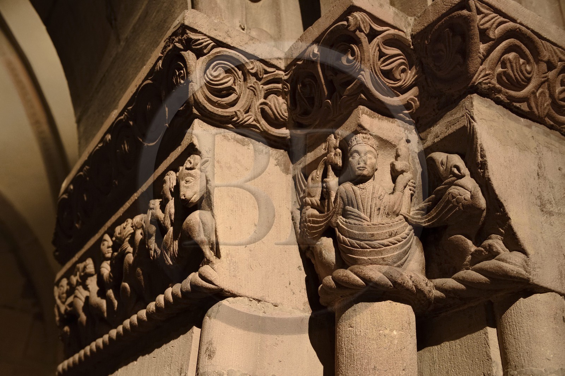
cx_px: 282
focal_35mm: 40
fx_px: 627
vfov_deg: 33.3
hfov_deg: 48.5
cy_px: 188
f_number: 4
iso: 1600
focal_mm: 40
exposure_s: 1/25
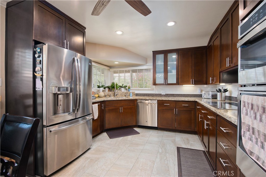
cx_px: 133
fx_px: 118
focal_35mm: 16
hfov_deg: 96.7
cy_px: 88
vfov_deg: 73.8
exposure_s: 1/125
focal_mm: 16
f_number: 7.1
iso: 400
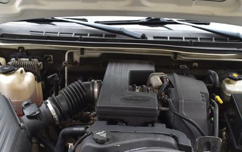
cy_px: 104
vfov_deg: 25.7
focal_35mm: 50
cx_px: 142
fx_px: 330
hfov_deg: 40.2
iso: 400
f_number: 7.1
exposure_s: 1/25
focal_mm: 22
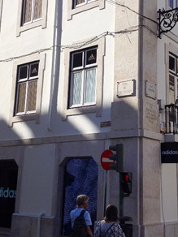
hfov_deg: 24.4
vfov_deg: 32.1
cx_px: 100
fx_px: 411
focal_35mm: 60
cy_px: 94
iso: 50
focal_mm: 4.28
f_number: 2.4
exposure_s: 1/2123
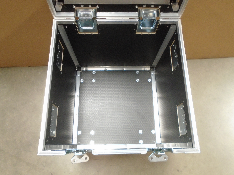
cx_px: 117
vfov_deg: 53.1
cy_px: 88
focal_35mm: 26
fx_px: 176
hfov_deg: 67.3
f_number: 3.2
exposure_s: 1/20
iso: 400
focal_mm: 4.6
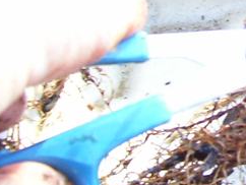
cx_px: 396
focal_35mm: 131
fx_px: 932
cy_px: -38
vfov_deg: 11.1
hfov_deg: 13.9
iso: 80
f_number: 2.7
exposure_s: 1/45
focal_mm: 5.6
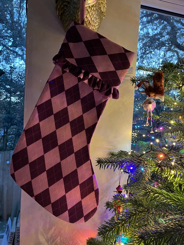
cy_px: 122
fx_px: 184
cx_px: 92
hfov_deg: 53.1
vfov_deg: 67.3
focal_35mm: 26
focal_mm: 5.1
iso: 640
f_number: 1.6
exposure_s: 1/36
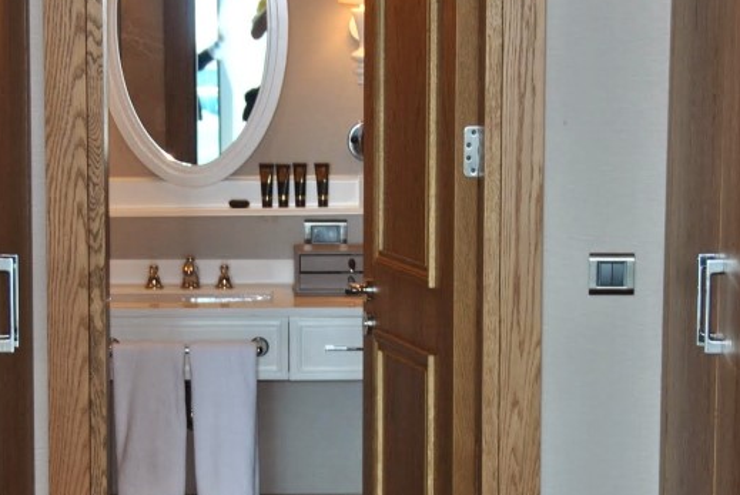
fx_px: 2592
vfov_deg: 10.9
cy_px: 322
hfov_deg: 16.2
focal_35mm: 126
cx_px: 332
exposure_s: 1/60
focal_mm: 38
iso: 200
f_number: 4.2
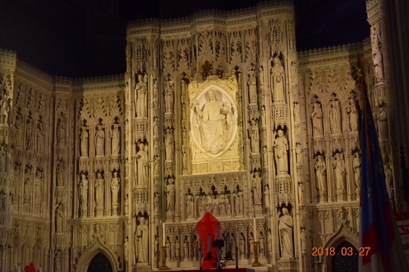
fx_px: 647
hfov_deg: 35.1
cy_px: 136
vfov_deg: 23.8
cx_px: 204
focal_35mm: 57
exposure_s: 1/60
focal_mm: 38
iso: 1600
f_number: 5
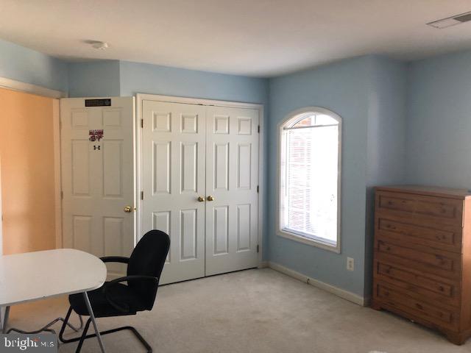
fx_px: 381
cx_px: 236
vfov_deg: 49.7
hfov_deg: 63.4
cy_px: 176
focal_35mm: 28
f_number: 1.8
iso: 32
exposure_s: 1/30
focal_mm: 4
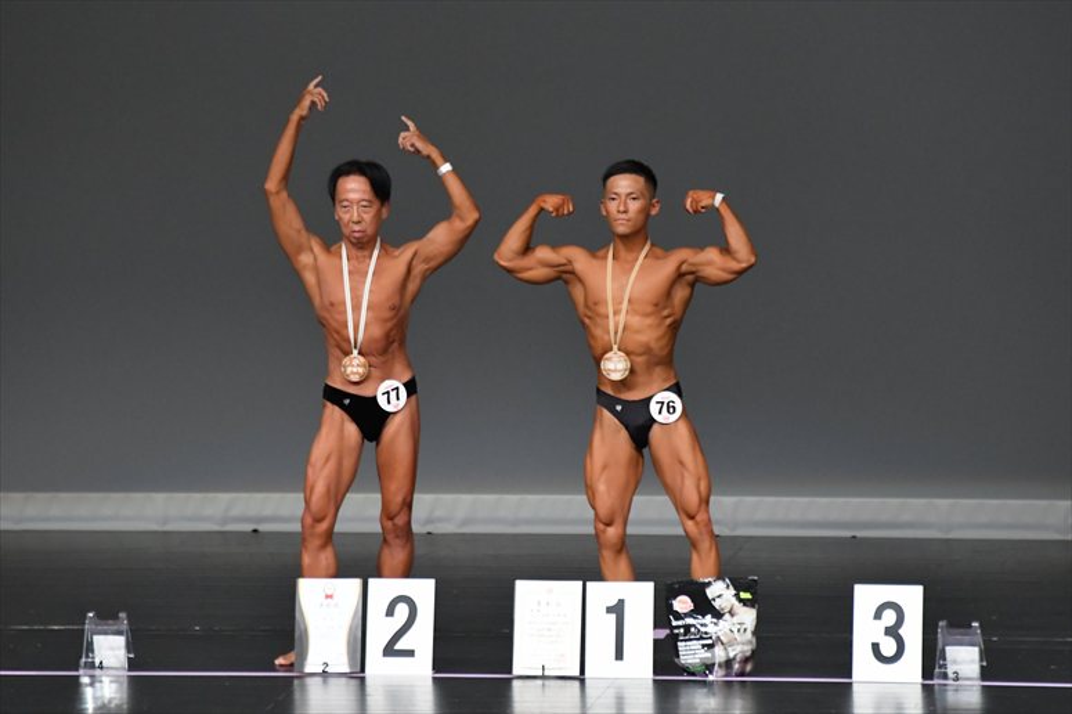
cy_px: 357
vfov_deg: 4.0
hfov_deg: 6.0
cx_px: 536
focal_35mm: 345
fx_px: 10268
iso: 5000
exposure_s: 1/400
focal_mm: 230
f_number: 5.6
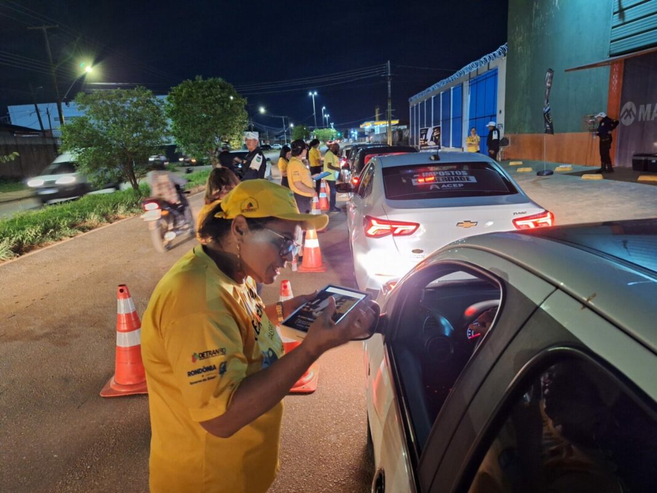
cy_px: 246
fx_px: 437
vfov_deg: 58.9
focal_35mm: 23
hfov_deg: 73.9
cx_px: 328
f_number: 1.8
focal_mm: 5.54
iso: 640
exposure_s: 1/20
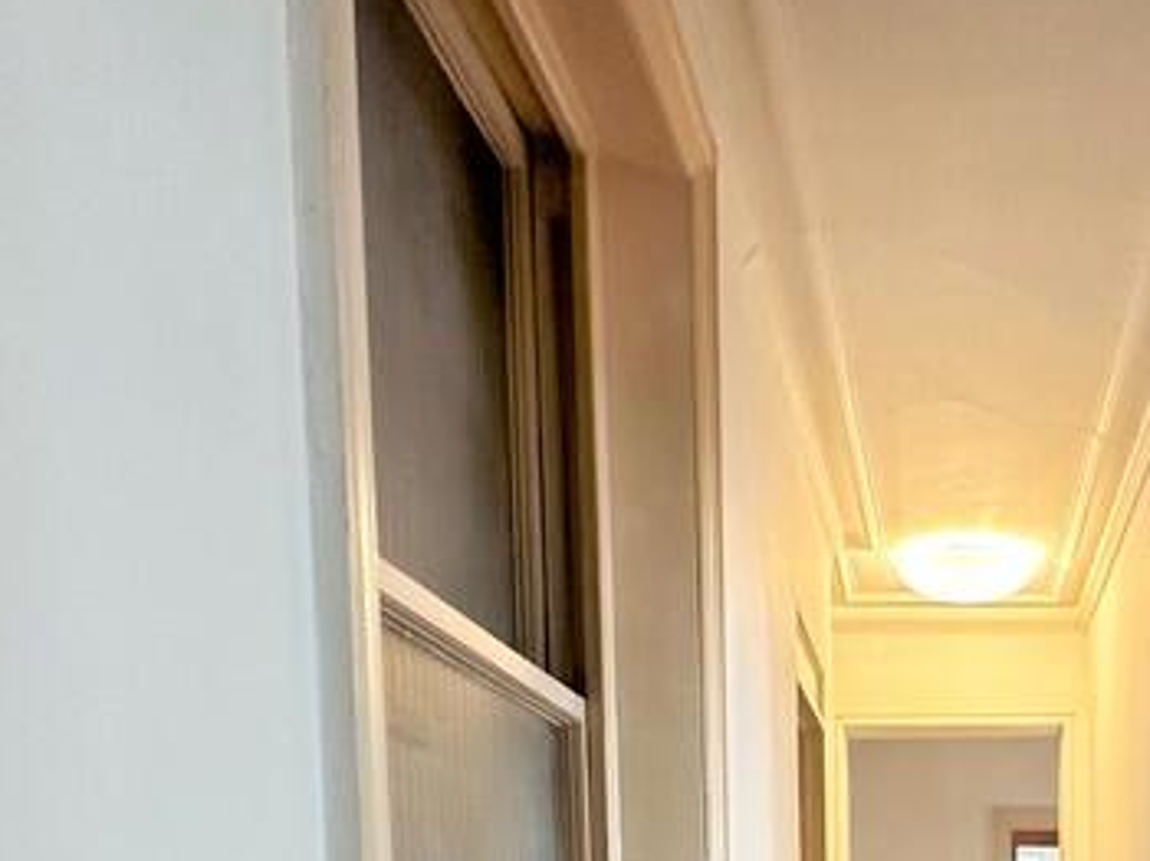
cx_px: 992
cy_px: 1084
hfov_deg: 42.7
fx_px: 1361
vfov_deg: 29.2
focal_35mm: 41
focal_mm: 2.22
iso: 250
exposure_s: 1/50
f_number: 2.2
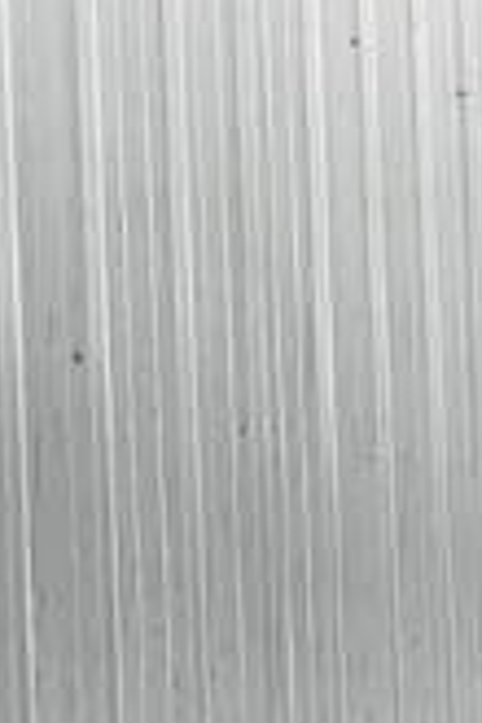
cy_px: 793
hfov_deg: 10.2
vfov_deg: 15.8
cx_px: 911
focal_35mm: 126
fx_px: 2530
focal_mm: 4.2
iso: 200
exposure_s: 1/60
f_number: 1.6
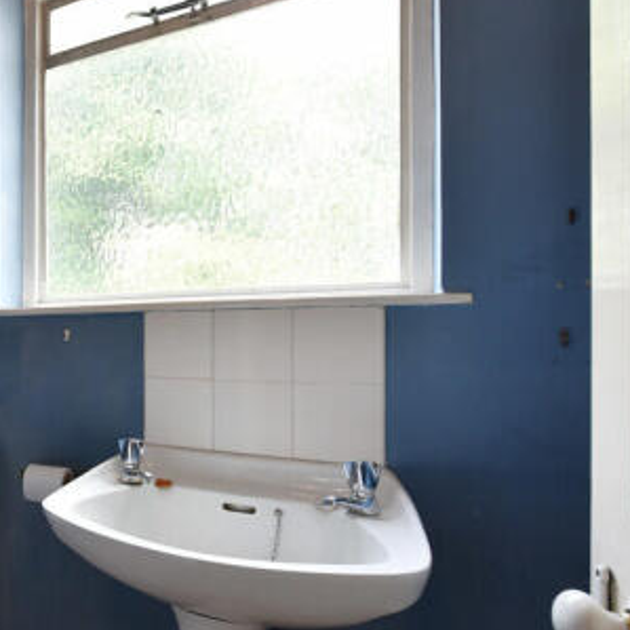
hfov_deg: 51.3
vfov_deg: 60.9
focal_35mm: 26
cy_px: 332
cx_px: 27
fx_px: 535
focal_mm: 14
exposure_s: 1/15
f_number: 9
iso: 200
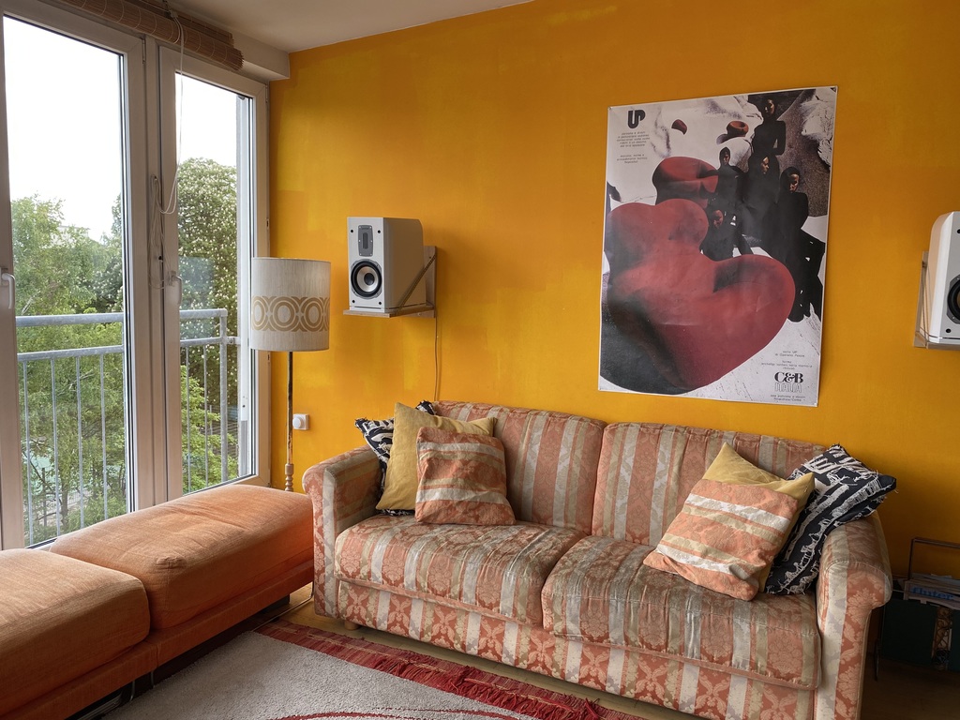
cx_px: 480
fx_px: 721
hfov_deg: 67.3
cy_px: 360
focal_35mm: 26
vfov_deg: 53.1
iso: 40
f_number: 1.8
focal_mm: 4.25
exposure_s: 1/122
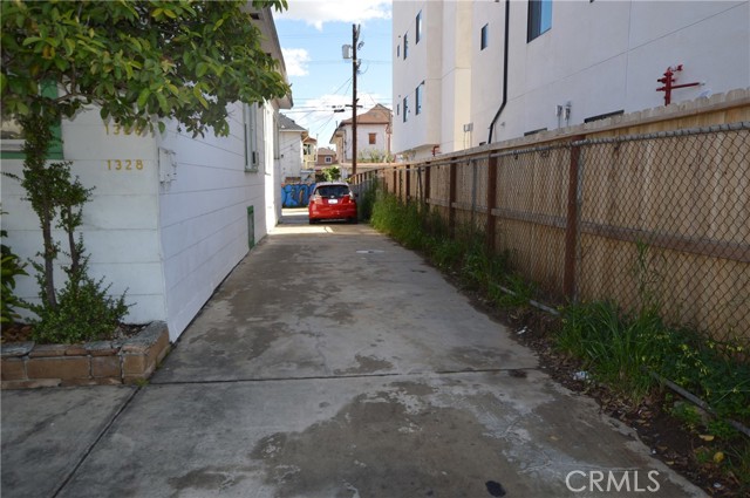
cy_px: 249
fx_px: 531
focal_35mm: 26
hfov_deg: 70.5
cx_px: 375
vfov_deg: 50.3
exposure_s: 1/200
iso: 100
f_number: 6.3
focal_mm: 17
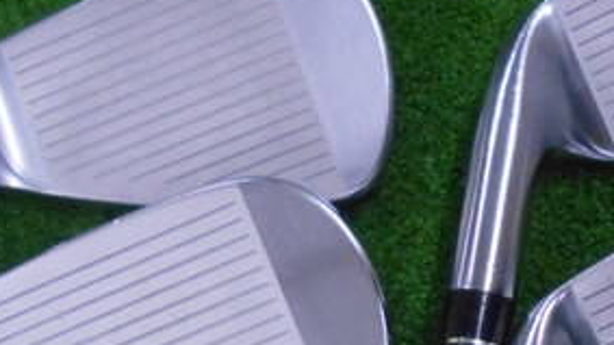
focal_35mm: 64
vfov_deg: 18.2
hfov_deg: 31.8
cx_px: 510
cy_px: 367
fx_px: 1042
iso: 800
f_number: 3.2
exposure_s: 1/160
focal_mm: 4.6
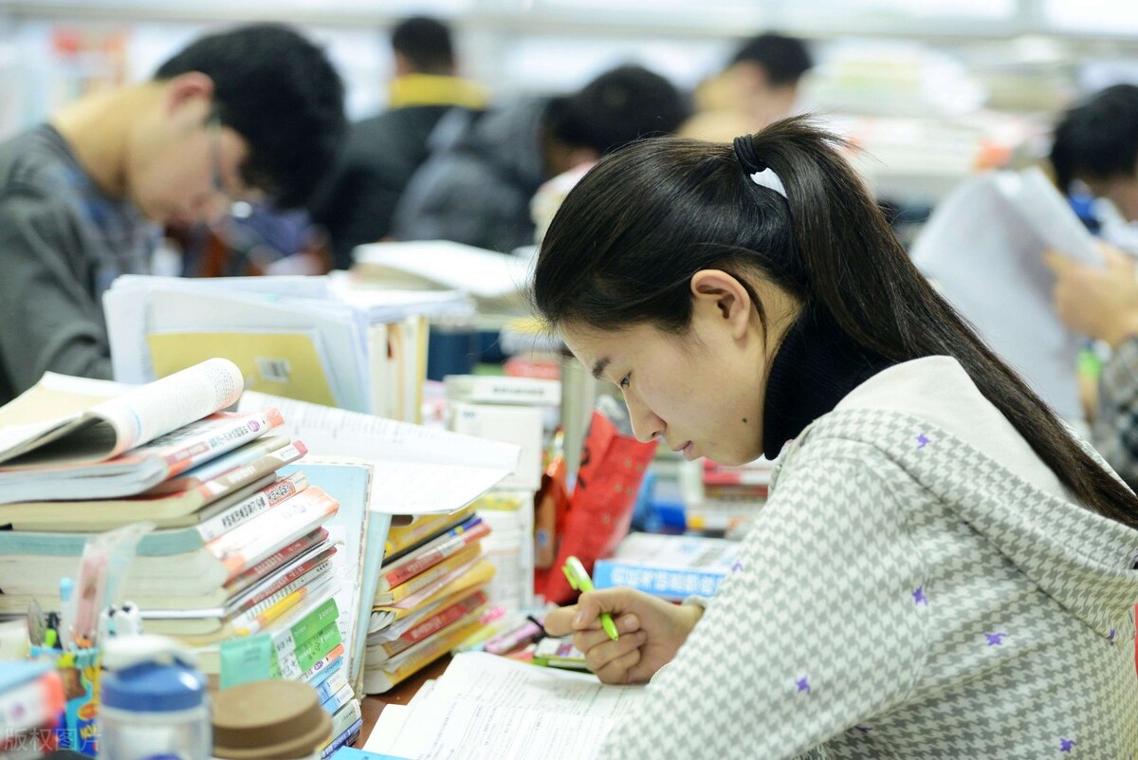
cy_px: 380
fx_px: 3542
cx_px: 569
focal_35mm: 112
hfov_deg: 18.3
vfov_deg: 12.2
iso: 1400
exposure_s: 1/50
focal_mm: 112
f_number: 2.8
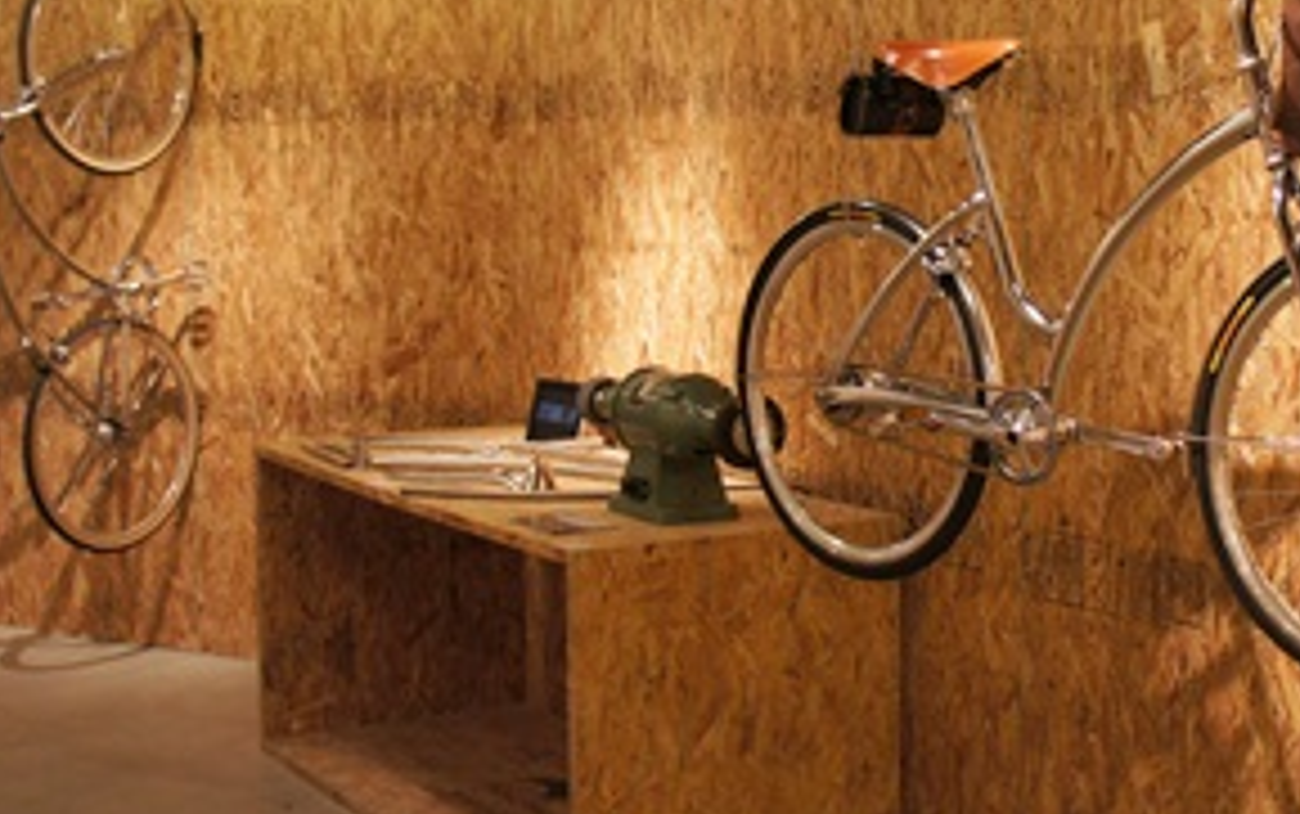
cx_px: 1030
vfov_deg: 22.7
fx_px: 2021
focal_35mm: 57
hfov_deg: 34.6
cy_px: 281
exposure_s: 1/30
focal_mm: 18
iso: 400
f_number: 3.5
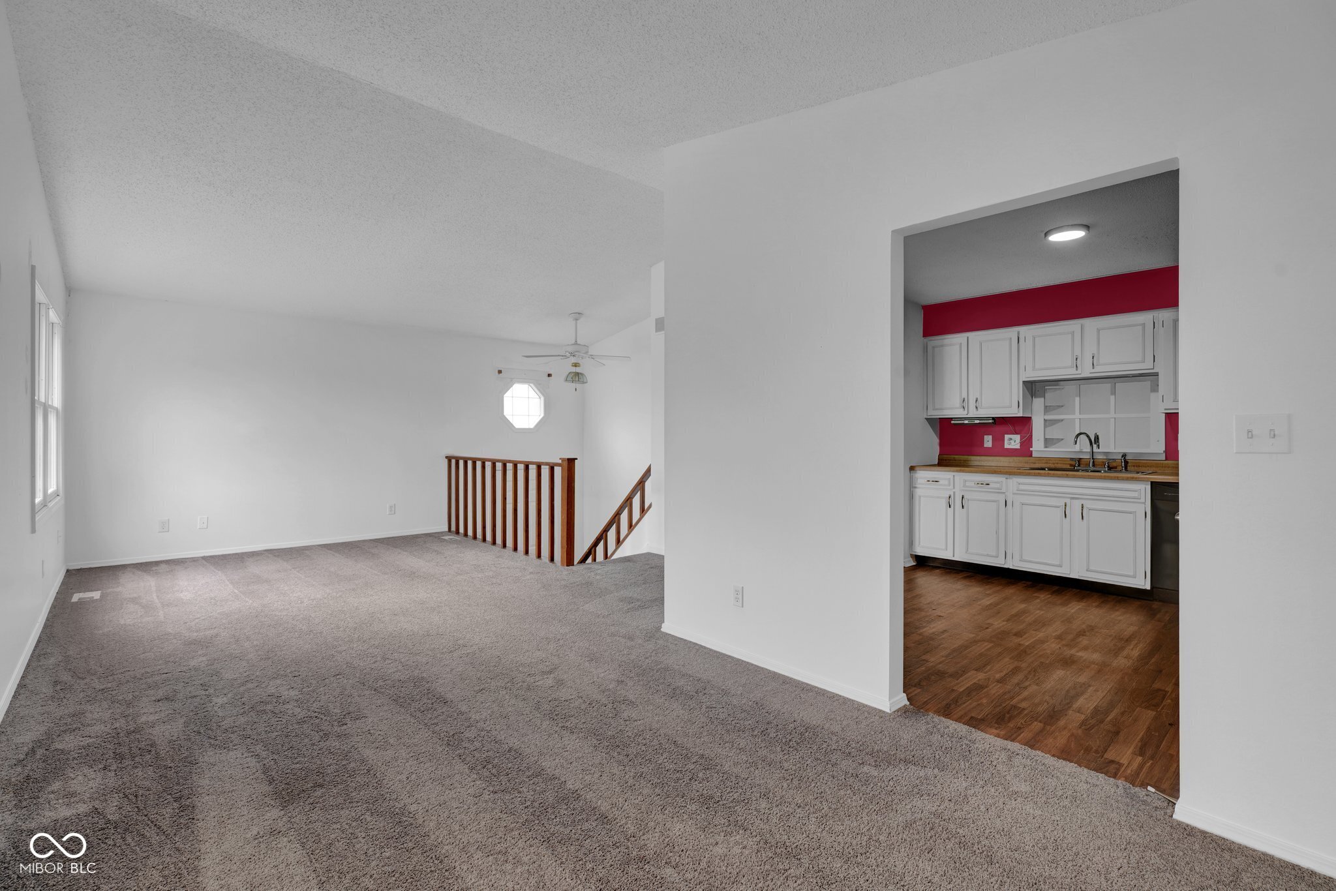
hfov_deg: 96.7
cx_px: 668
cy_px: 446
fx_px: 594
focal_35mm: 16
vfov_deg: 73.8
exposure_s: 1/3.33
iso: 100
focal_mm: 16
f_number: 8
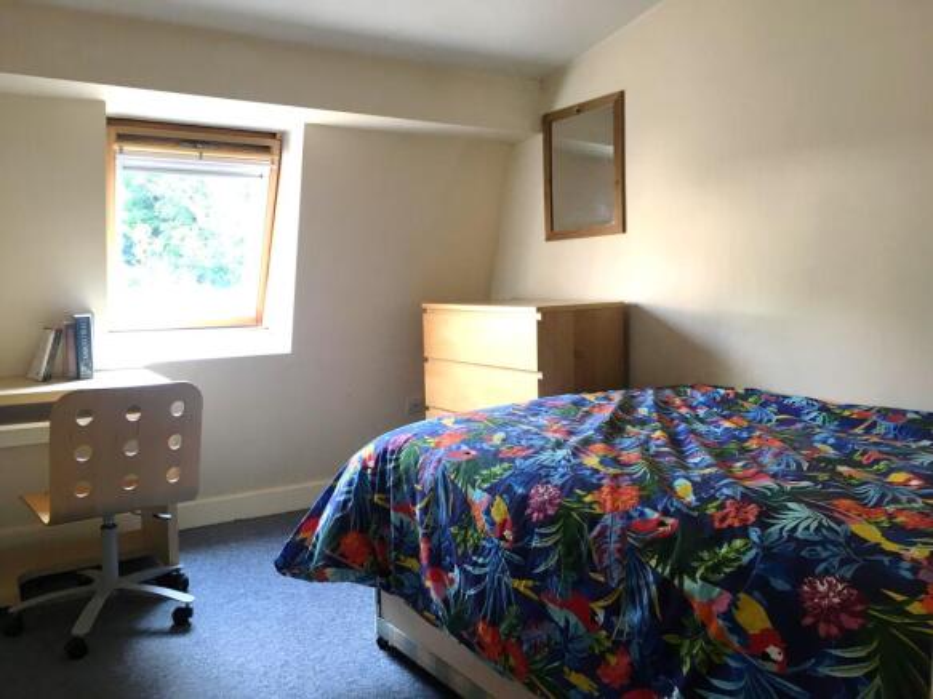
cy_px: 350
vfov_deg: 48.2
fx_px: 781
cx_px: 466
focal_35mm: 29
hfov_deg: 61.7
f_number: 2.2
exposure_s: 1/33
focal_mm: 4.15
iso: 40
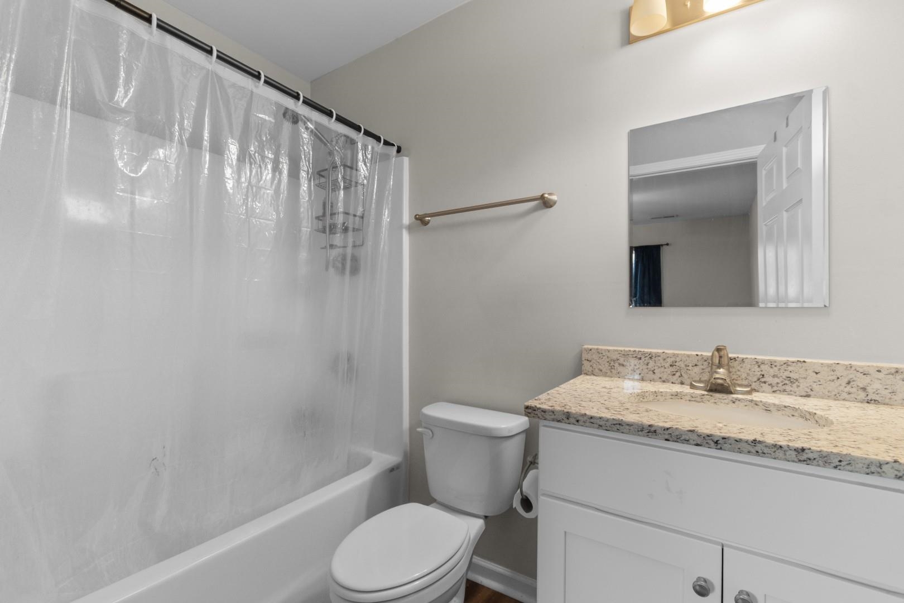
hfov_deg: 100.4
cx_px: 452
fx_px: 377
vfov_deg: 77.3
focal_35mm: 15
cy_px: 302
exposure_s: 2
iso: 100
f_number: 4.5
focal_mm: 10
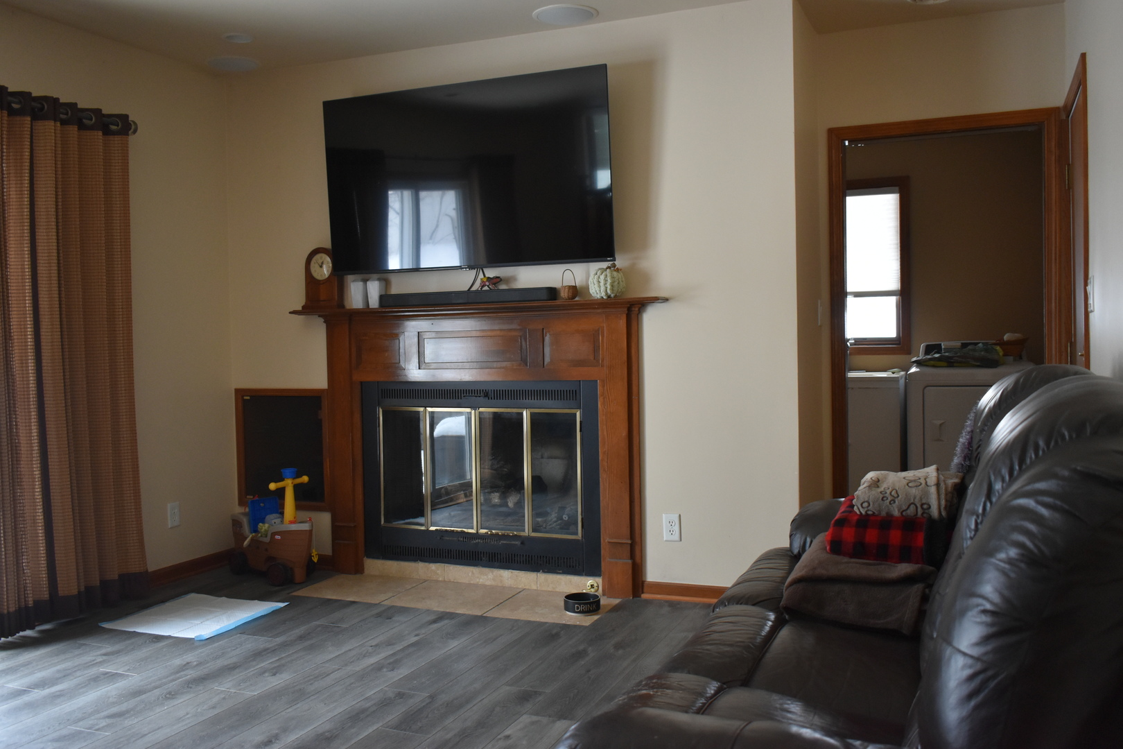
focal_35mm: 32
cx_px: 562
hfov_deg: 59.5
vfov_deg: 41.7
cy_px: 374
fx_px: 983
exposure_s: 1/125
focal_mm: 21
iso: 1250
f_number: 3.8
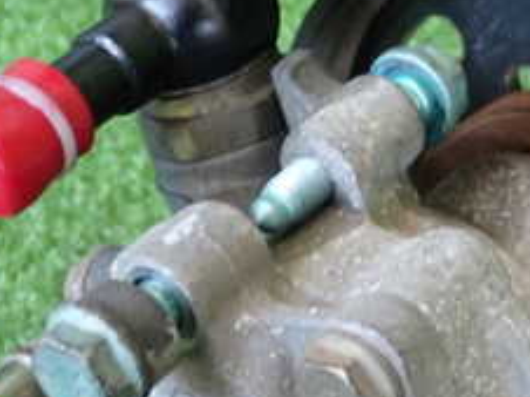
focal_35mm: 125
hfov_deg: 15.7
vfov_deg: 11.7
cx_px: 408
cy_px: 378
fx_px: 1912
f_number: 3.1
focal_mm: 8.4
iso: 400
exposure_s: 1/50
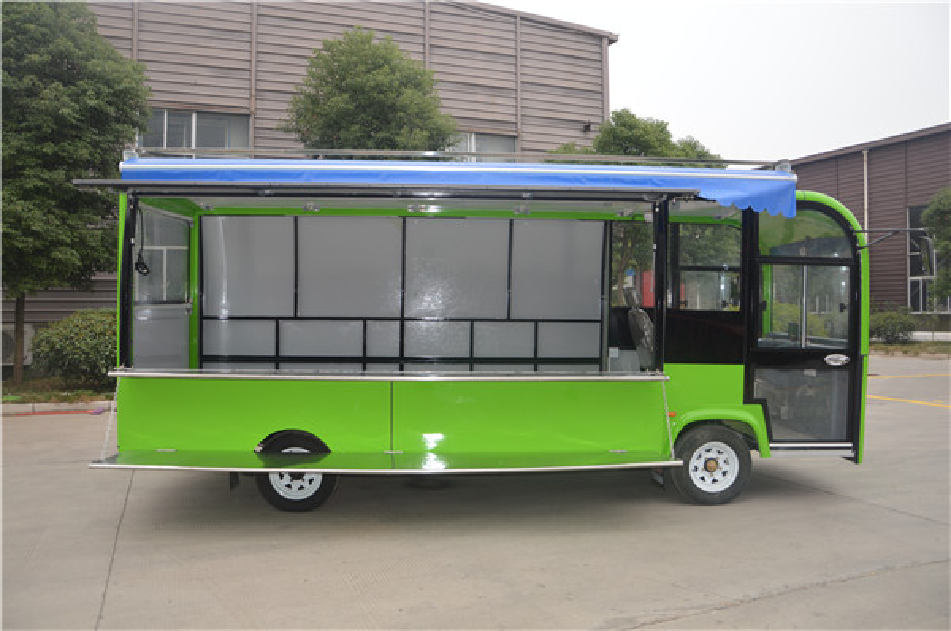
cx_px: 476
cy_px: 316
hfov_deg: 67.5
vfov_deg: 47.8
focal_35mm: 27
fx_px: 712
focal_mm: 18
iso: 100
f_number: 4
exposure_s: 1/125
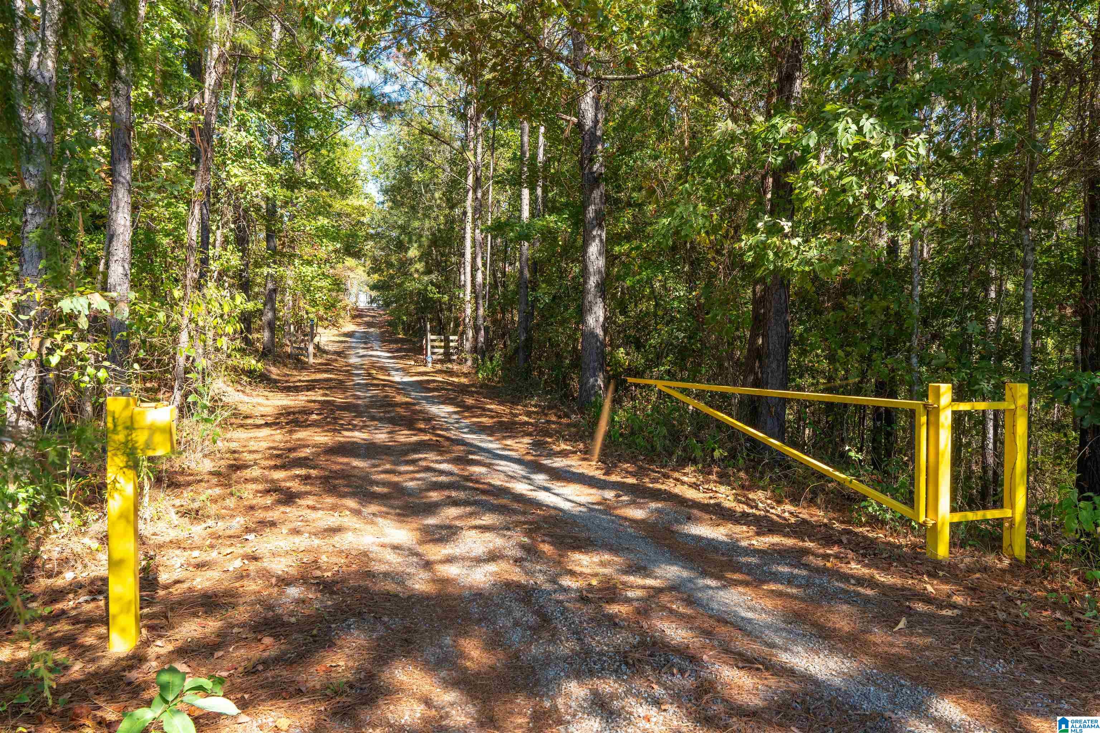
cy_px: 366
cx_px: 550
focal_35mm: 24
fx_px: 733
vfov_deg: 53.1
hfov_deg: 73.7
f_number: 8
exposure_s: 1/250
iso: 200
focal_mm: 24
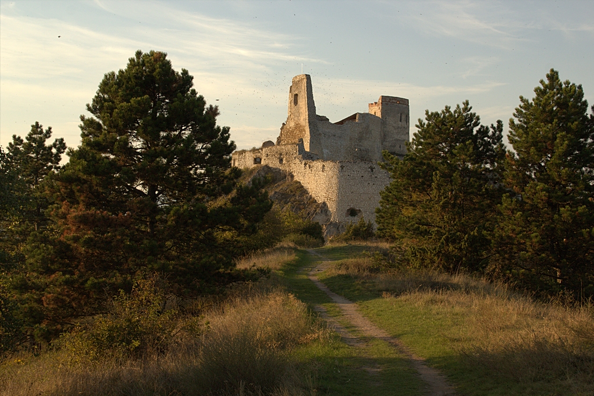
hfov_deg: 33.4
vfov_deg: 22.6
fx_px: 990
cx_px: 297
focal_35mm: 60
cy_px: 198
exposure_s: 1/250
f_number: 9
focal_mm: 38
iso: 200
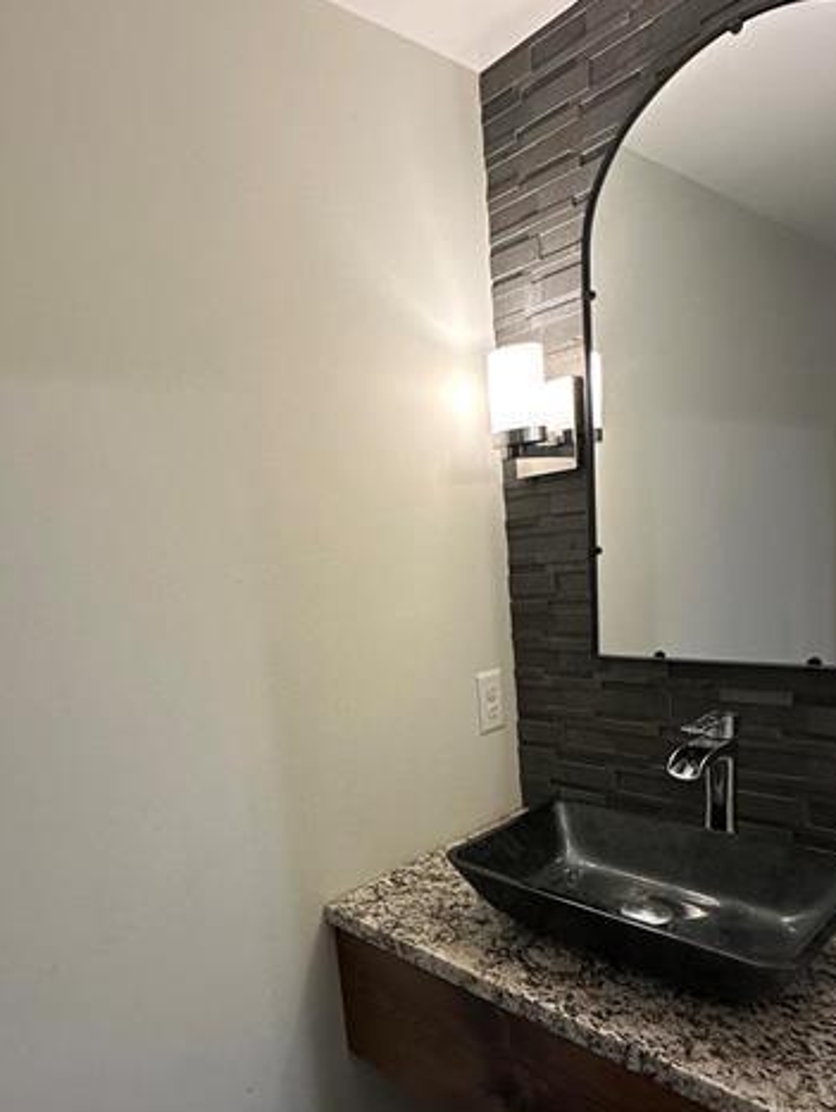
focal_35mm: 23
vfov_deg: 72.9
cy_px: 679
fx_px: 740
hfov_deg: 57.3
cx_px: 262
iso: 200
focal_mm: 2.22
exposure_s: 1/120
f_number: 2.2
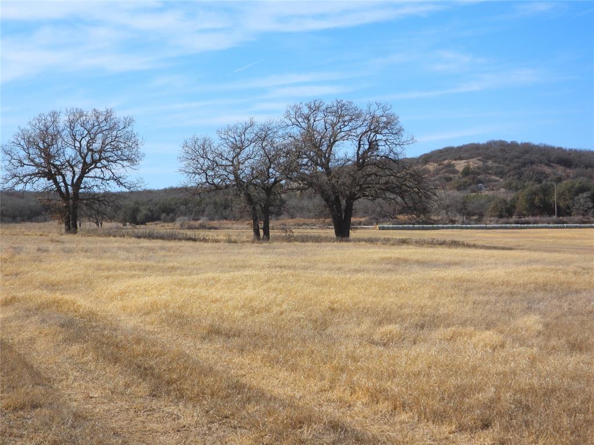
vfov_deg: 18.4
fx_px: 1373
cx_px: 297
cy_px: 222
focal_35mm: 80
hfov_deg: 24.4
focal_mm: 14.4
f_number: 3.5
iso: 100
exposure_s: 1/1250
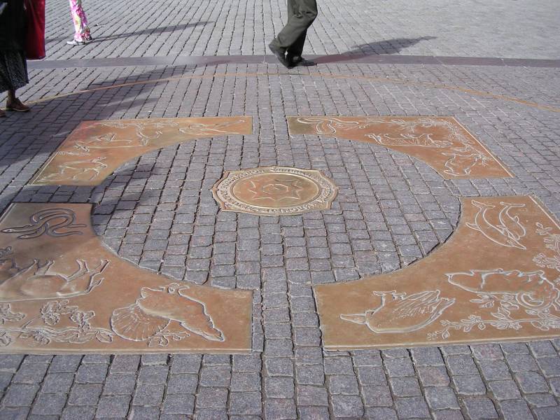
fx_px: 615
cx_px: 280
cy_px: 210
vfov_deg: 37.7
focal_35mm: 38
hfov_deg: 49.0
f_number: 2.8
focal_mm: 5.8
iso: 100
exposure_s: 1/374
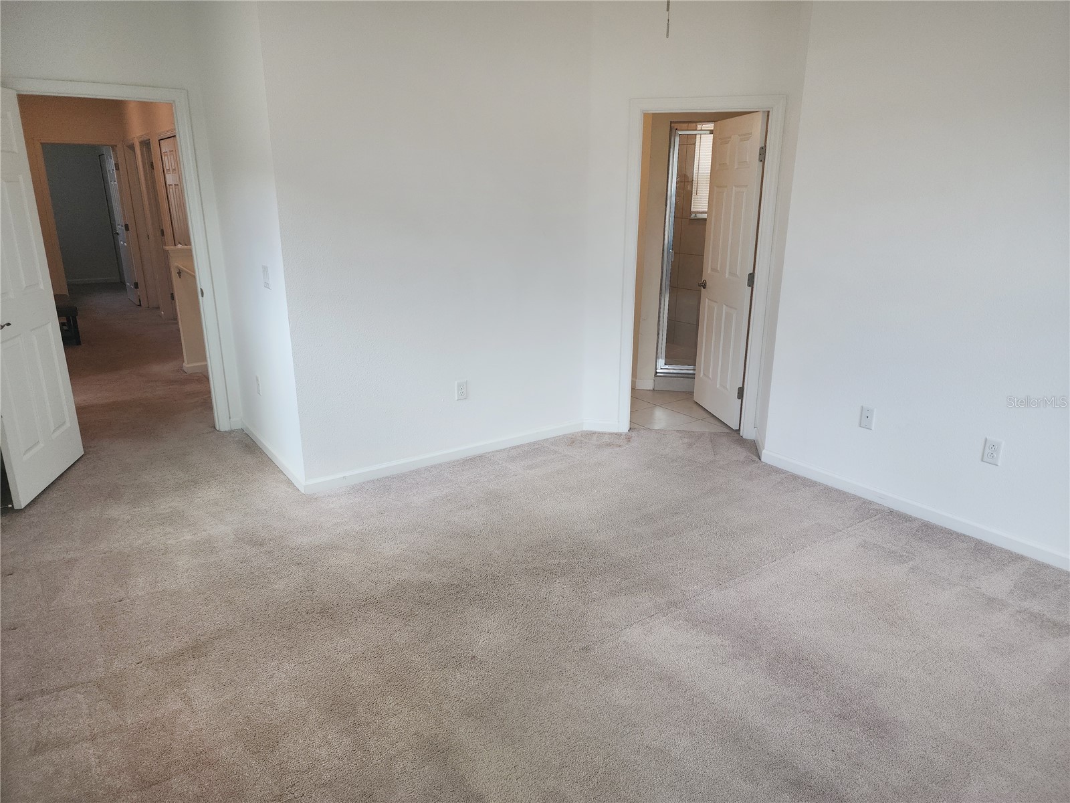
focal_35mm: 23
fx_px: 711
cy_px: 402
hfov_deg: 73.9
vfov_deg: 58.9
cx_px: 535
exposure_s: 1/59
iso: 57
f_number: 1.8
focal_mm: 6.4
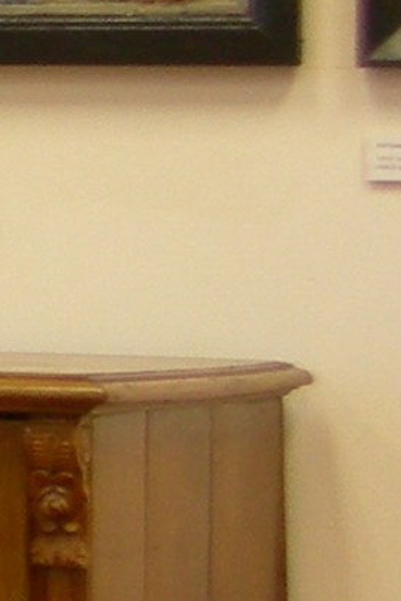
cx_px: -1462
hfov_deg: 4.1
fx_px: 5025
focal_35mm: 301
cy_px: -101
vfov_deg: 6.8
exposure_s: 1/11
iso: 50
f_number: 2.8
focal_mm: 7.8
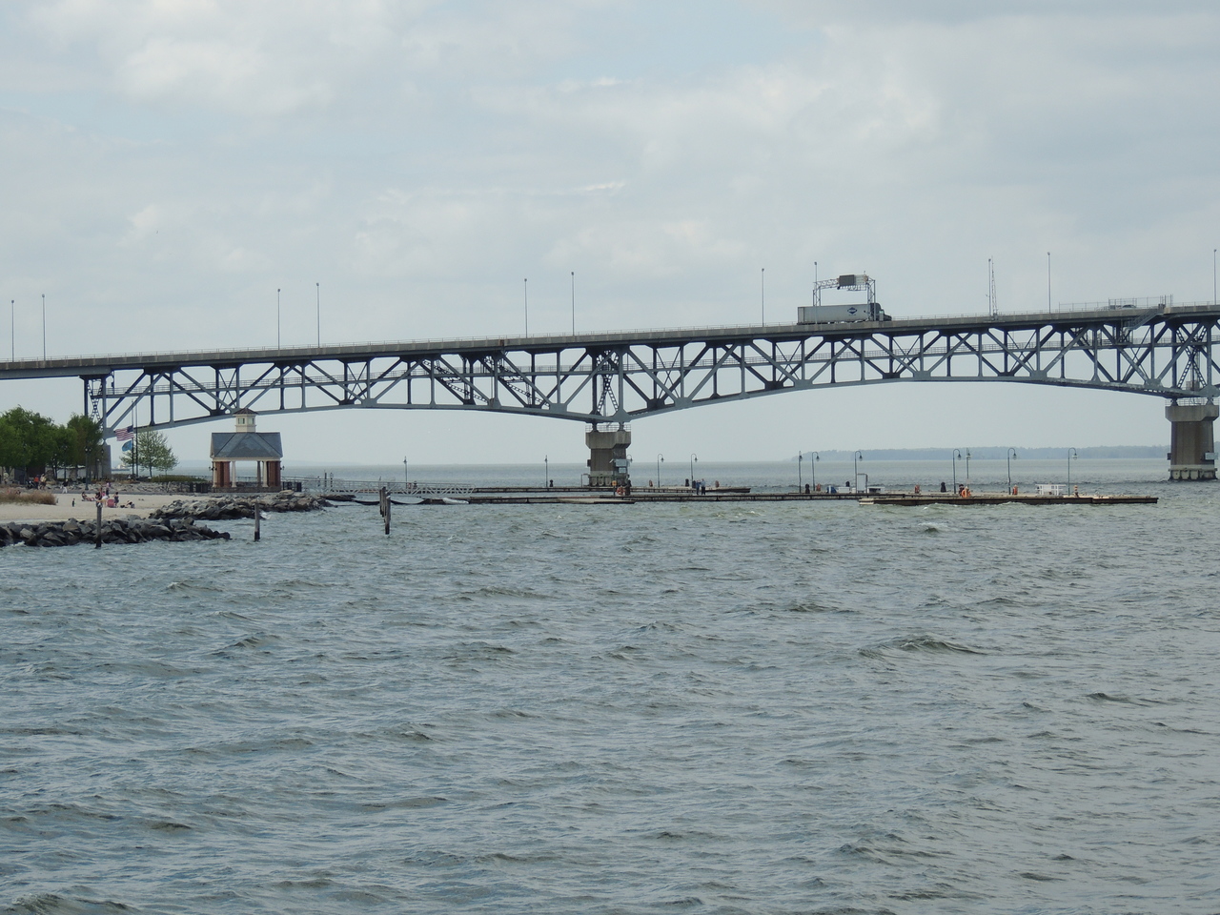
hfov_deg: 16.4
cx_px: 610
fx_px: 4229
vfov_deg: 12.3
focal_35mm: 120
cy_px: 458
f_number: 4.2
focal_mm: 21.4
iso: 100
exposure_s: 1/800
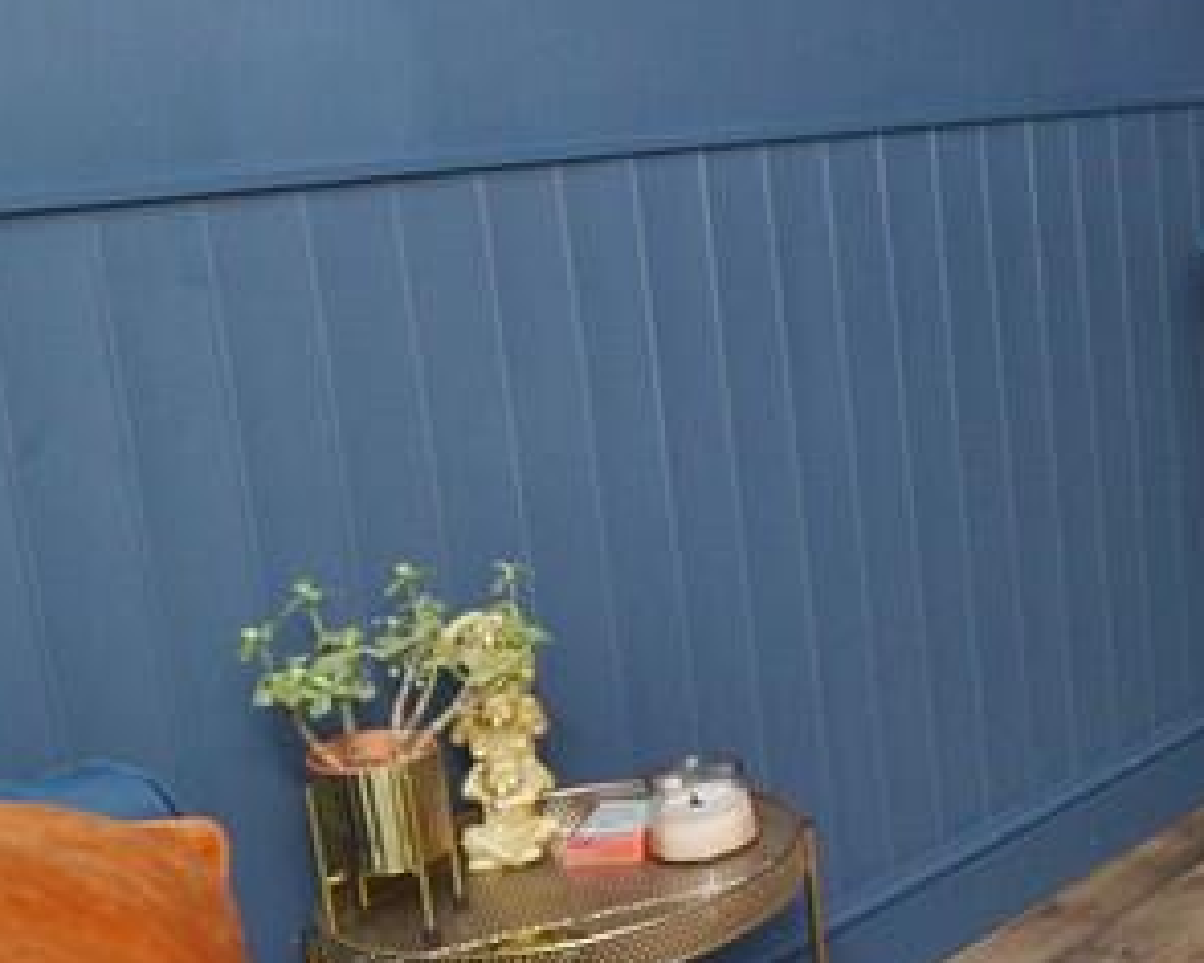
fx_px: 1911
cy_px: 433
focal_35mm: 54
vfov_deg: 28.3
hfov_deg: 25.9
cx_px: 1808
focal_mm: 11
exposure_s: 1/60
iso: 400
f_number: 5.6
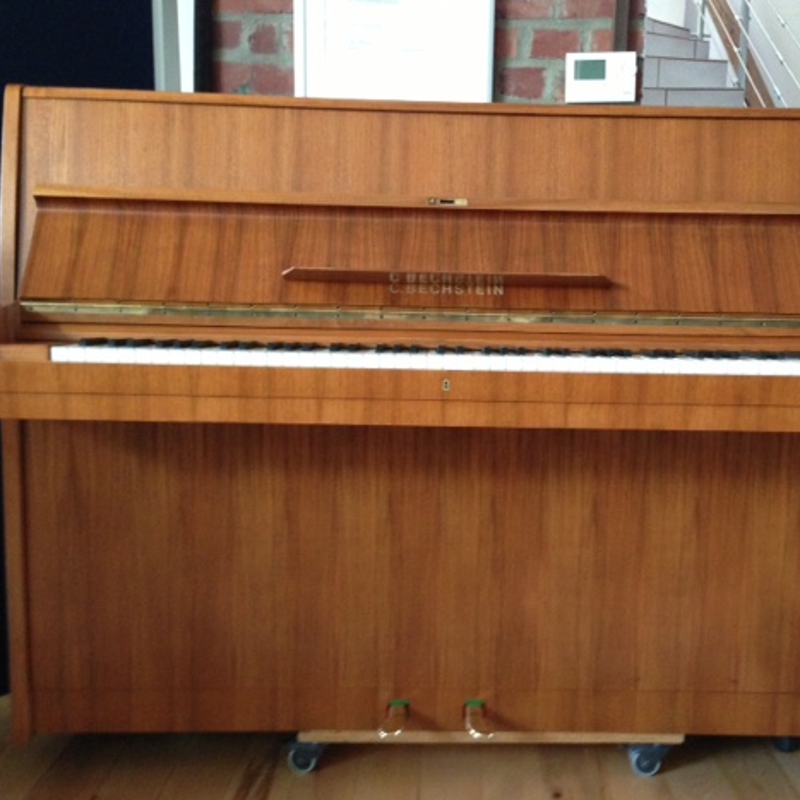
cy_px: 406
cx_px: 451
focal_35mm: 40
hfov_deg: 41.8
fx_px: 1046
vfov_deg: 41.9
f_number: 2.4
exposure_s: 1/20
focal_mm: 4.13
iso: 320
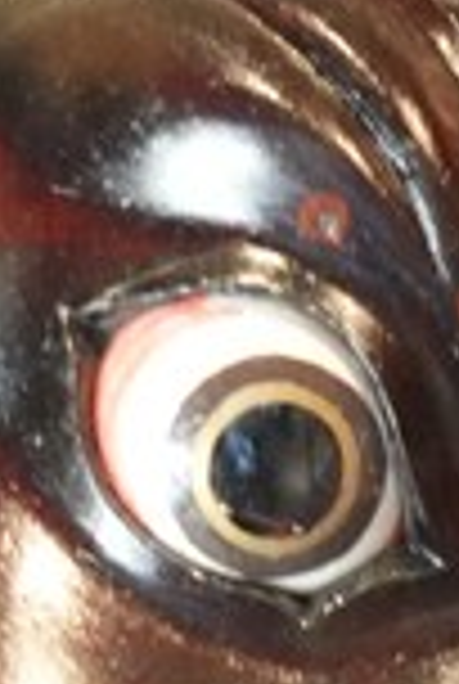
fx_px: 9595
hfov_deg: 2.7
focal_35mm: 504
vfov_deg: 4.1
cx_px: 230
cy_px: 688
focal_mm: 75
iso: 12800
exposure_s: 1/50
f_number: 4
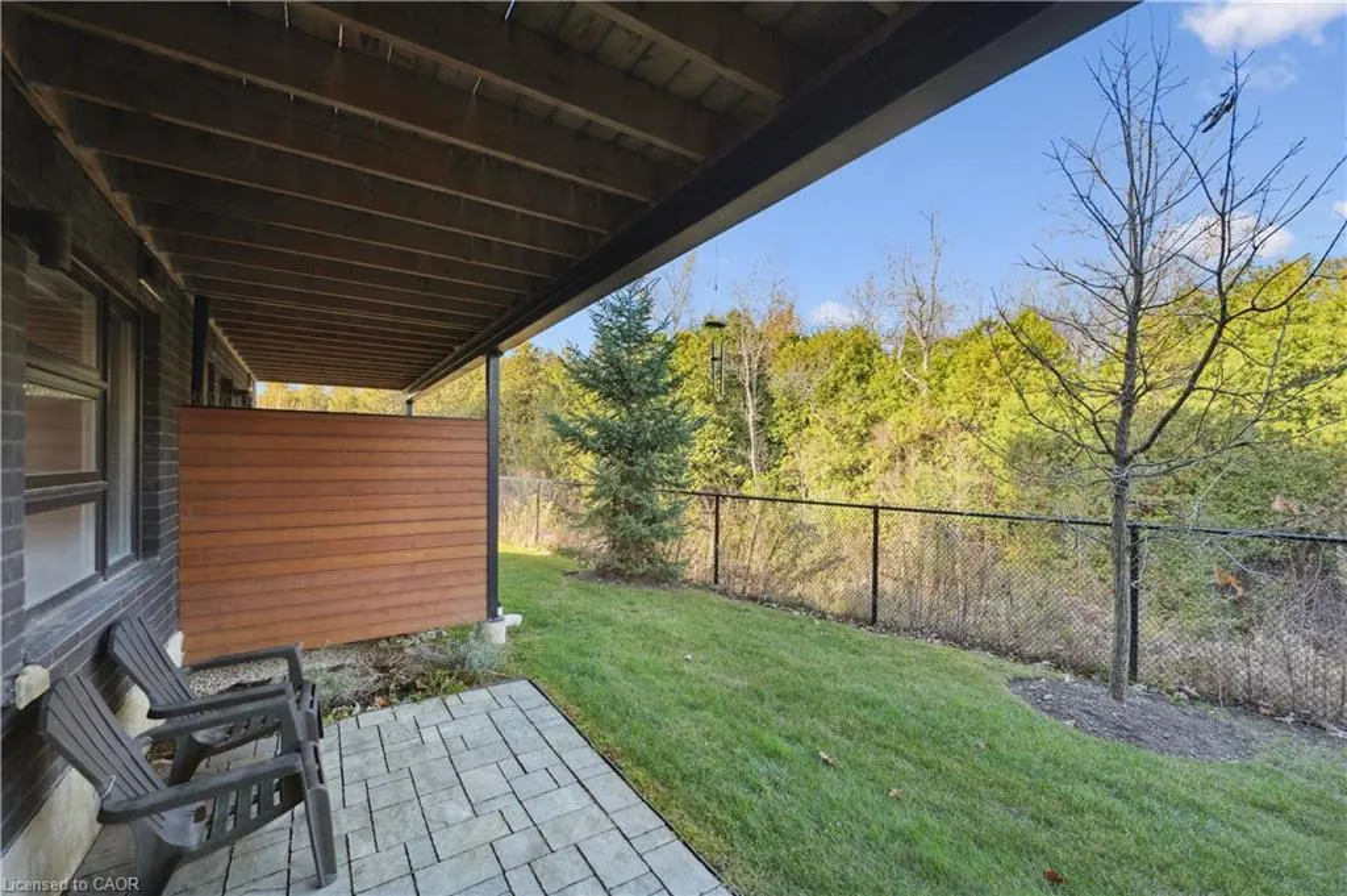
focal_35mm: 14
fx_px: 523
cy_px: 448
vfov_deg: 81.1
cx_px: 674
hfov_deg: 104.3
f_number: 8
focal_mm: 14
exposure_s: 1/60
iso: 200
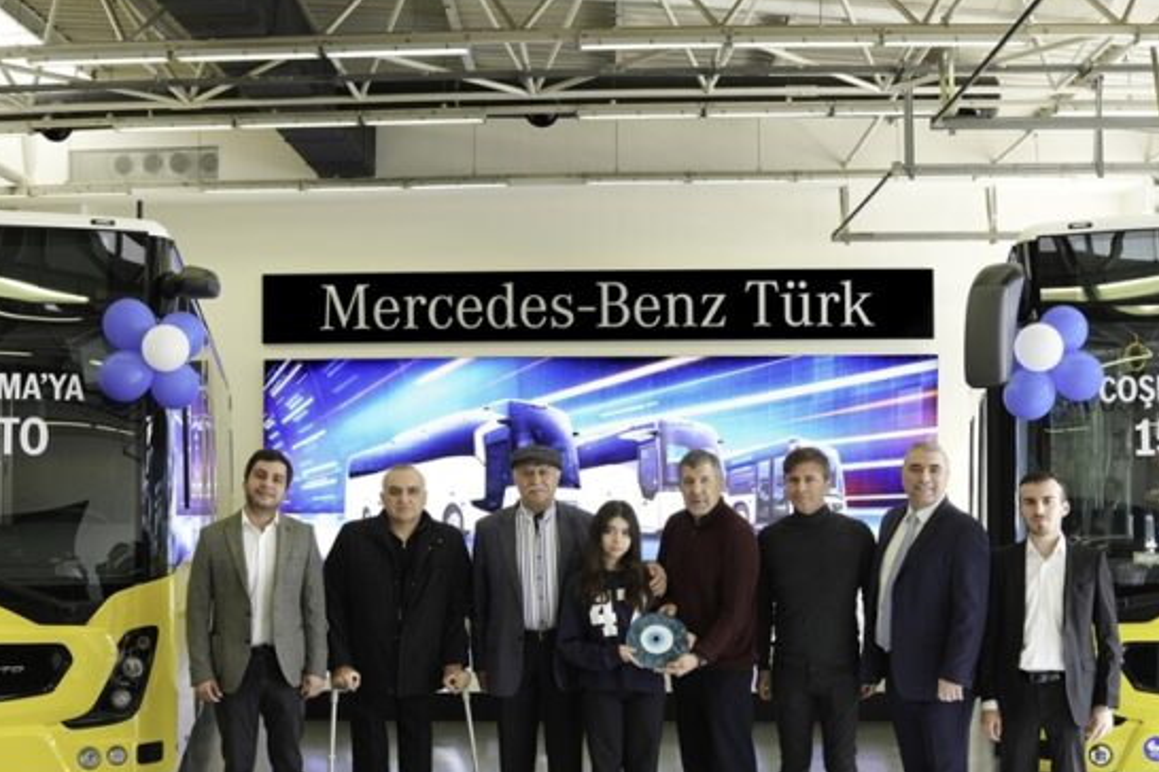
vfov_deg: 29.7
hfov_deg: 43.6
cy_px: 494
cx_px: 565
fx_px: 1449
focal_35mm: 45
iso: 320
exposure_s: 1/125
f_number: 3.5
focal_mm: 24
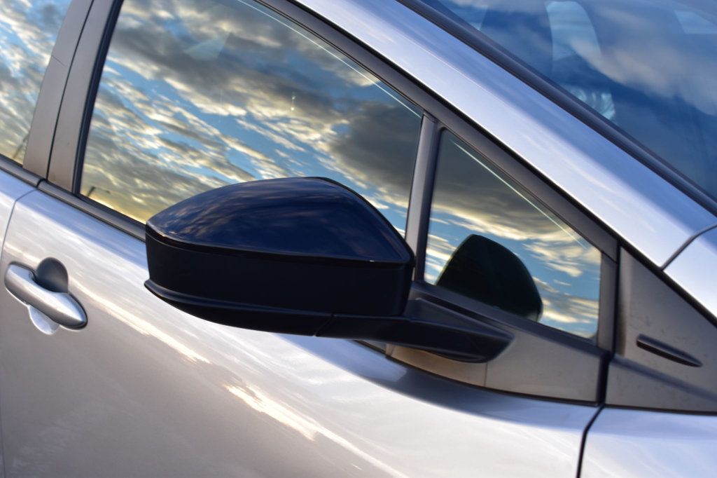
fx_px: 1344
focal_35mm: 68
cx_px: 358
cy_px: 239
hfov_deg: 29.9
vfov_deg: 20.1
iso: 400
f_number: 8
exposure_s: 1/80
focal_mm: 45
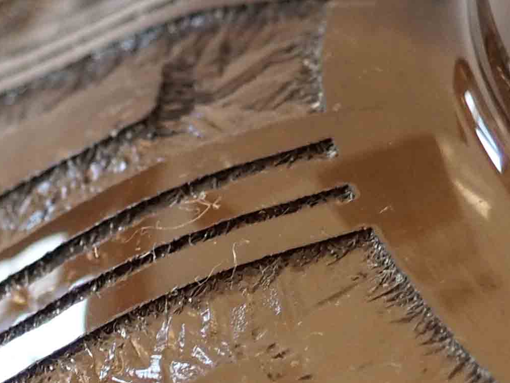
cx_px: -94
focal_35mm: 201
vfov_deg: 7.3
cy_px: 607
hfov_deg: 9.7
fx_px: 2962
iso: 800
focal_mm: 22
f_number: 4.2
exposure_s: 1/60
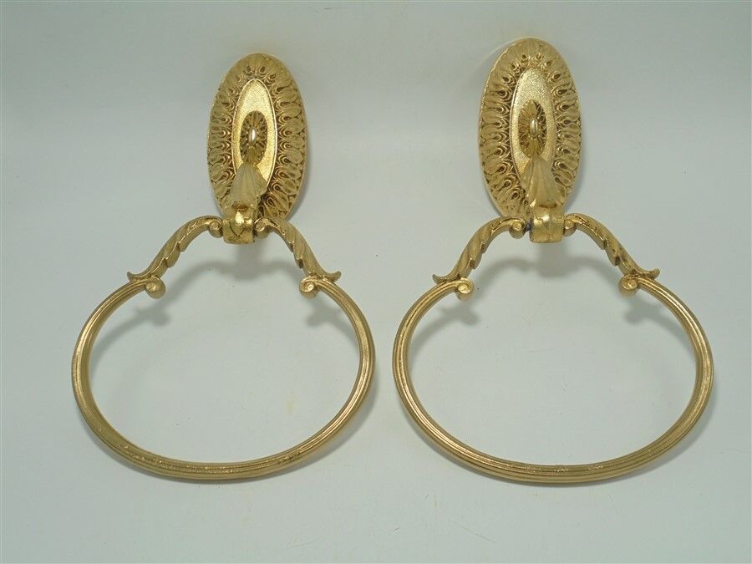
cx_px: 376
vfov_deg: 37.7
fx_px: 826
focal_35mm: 38
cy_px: 282
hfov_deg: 49.0
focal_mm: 6.9
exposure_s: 1/80
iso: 100
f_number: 4.2
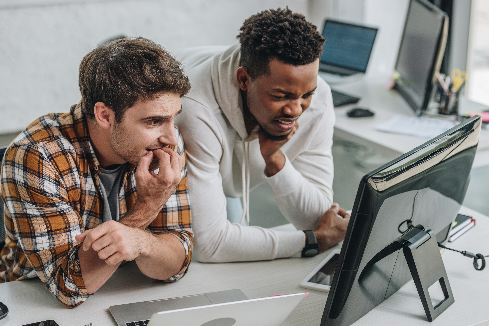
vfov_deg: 16.5
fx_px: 1127
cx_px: 243
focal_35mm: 83
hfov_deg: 24.5
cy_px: 162
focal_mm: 82
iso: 160
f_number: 3.5
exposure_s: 1/200
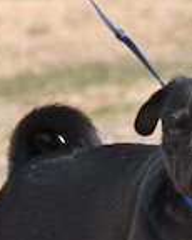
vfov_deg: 5.3
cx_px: 271
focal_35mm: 366
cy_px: 197
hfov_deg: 4.2
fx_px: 2600
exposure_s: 1/320
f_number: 5.6
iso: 100
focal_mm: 75
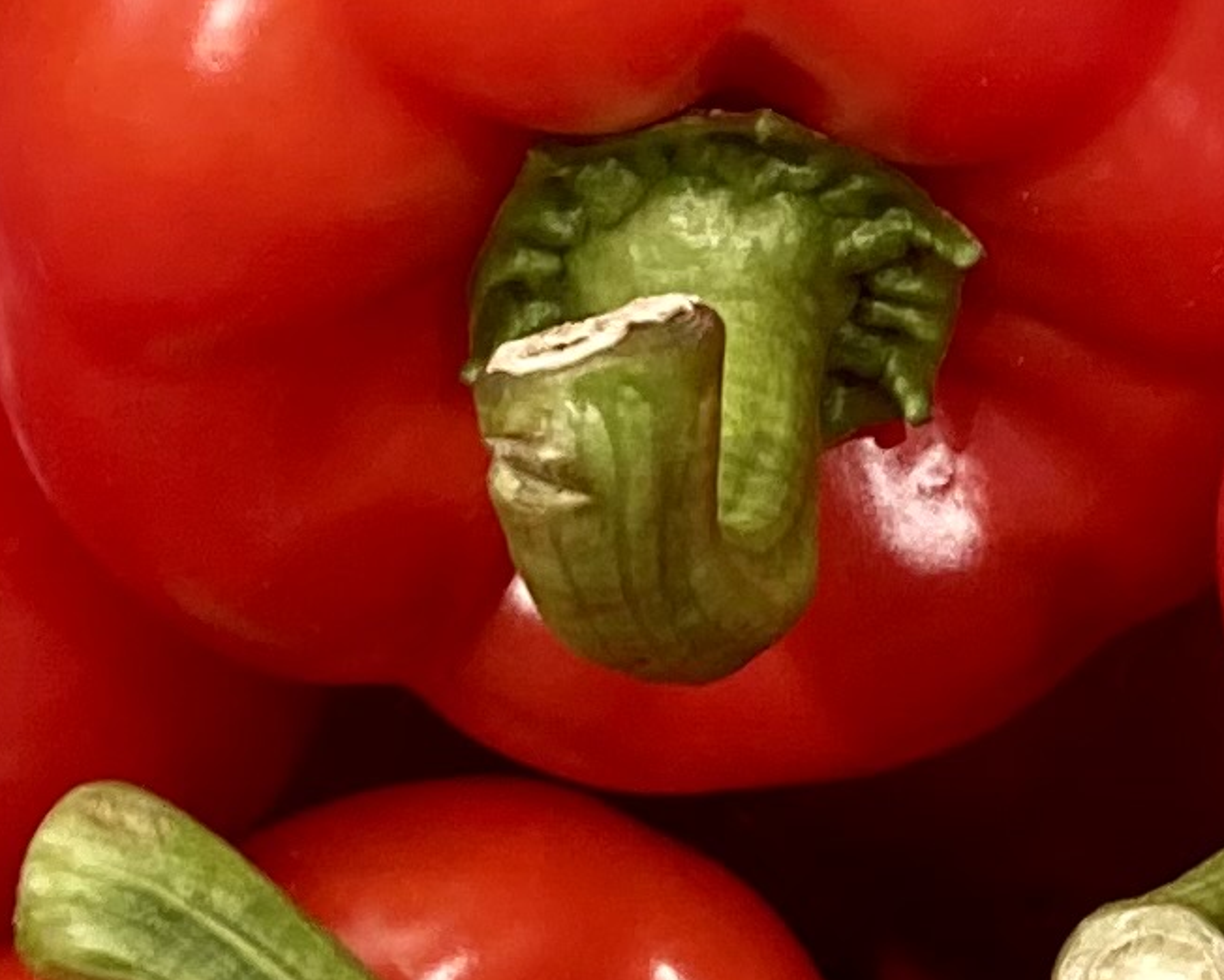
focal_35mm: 169
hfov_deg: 11.0
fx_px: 6124
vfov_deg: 9.1
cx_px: 1836
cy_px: 191
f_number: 1.8
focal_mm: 3.99
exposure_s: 1/60
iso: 160
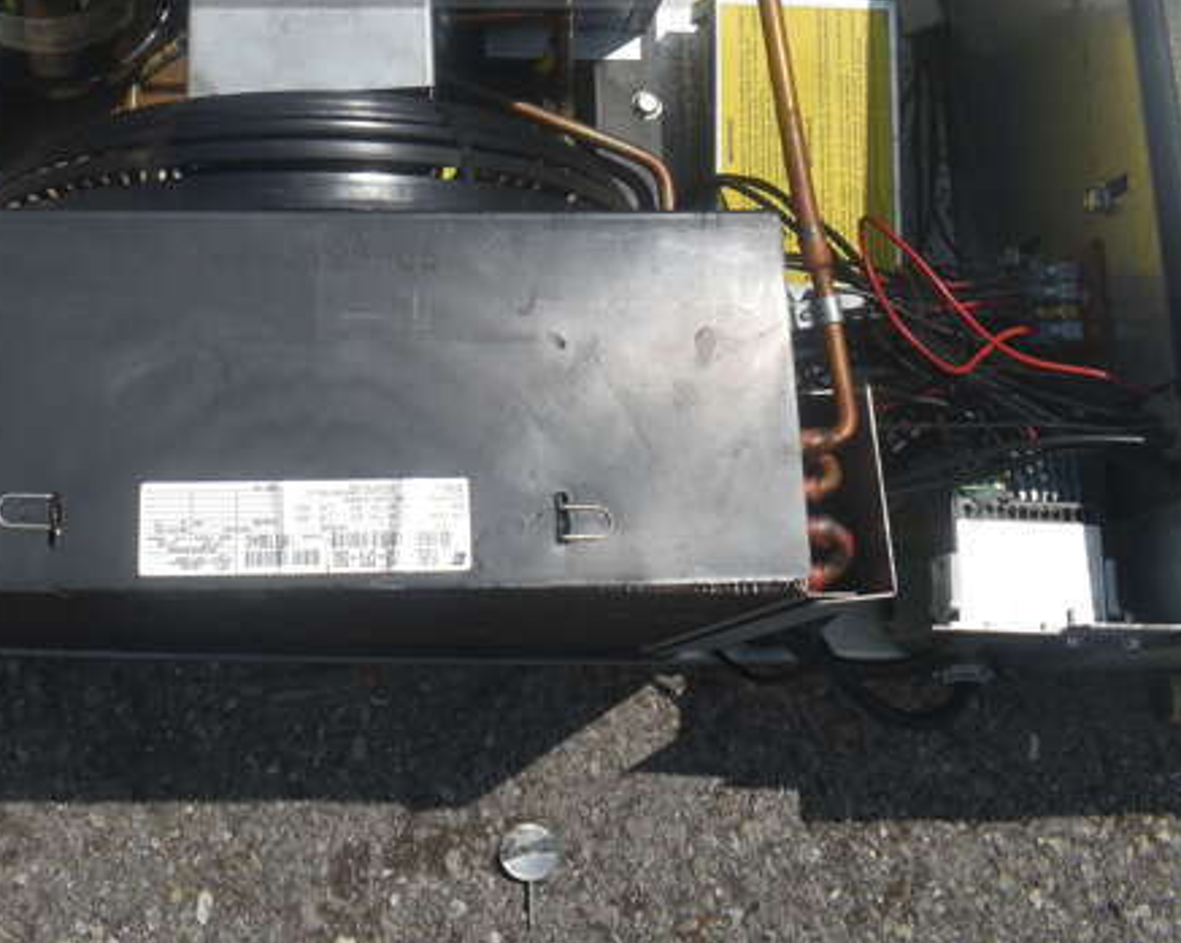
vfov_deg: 26.1
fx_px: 1851
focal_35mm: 53
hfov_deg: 35.0
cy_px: -134
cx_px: 395
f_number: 10
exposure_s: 1/1000
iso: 200
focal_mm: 18
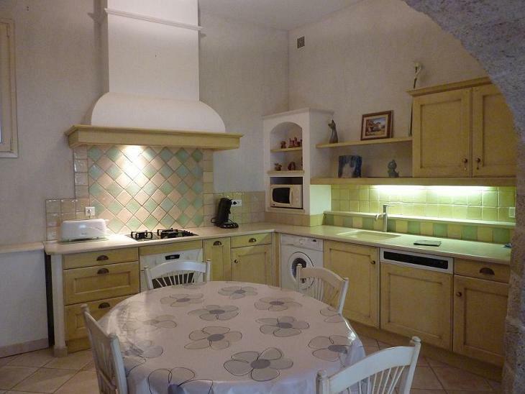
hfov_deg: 69.4
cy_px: 197
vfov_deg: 54.9
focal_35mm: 25
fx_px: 379
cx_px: 262
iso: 400
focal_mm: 4.1
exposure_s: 1/25
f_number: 3.3
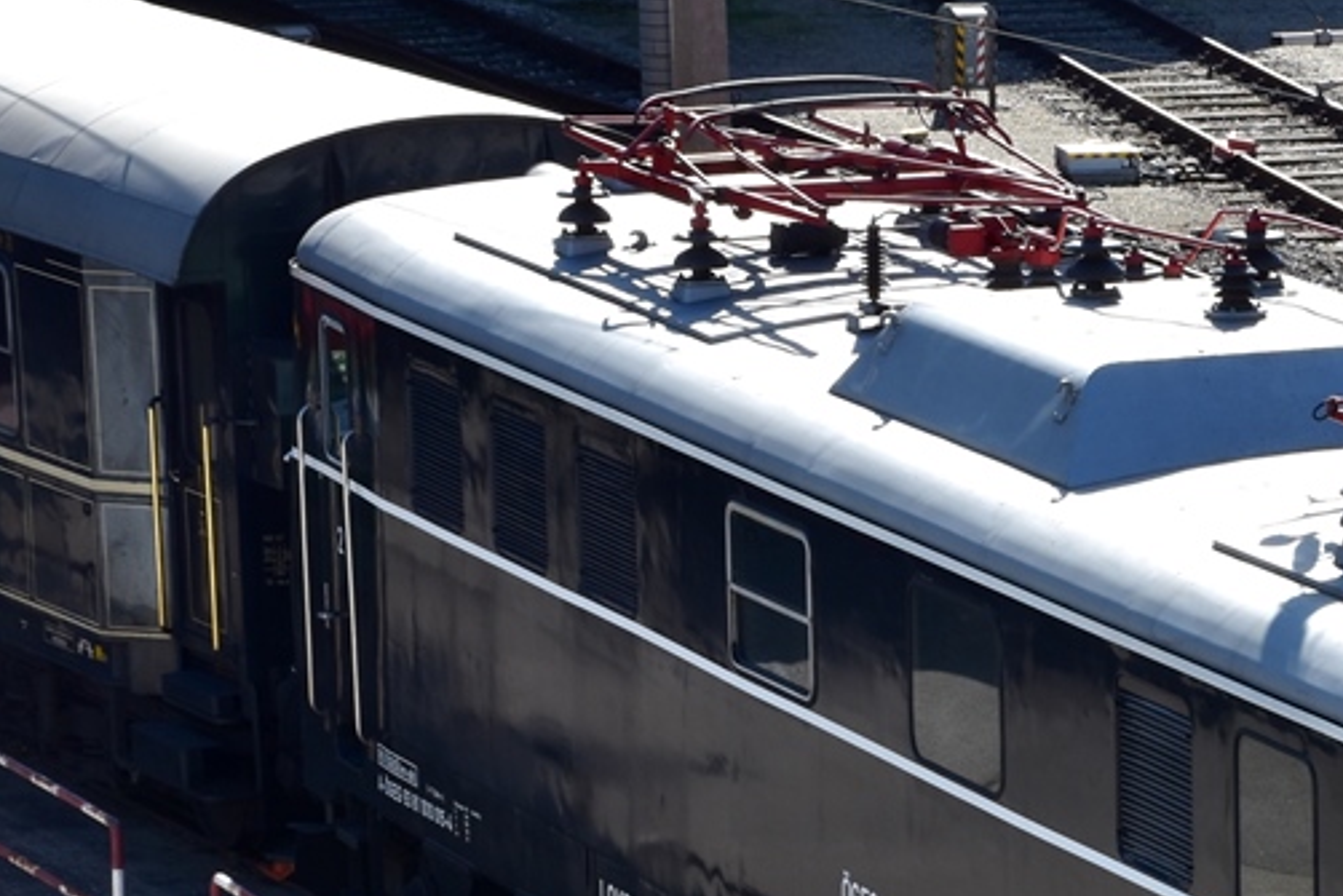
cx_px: 1346
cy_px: 928
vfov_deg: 6.4
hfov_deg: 9.5
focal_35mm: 215
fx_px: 8023
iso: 140
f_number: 11
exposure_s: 1/125
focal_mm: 60
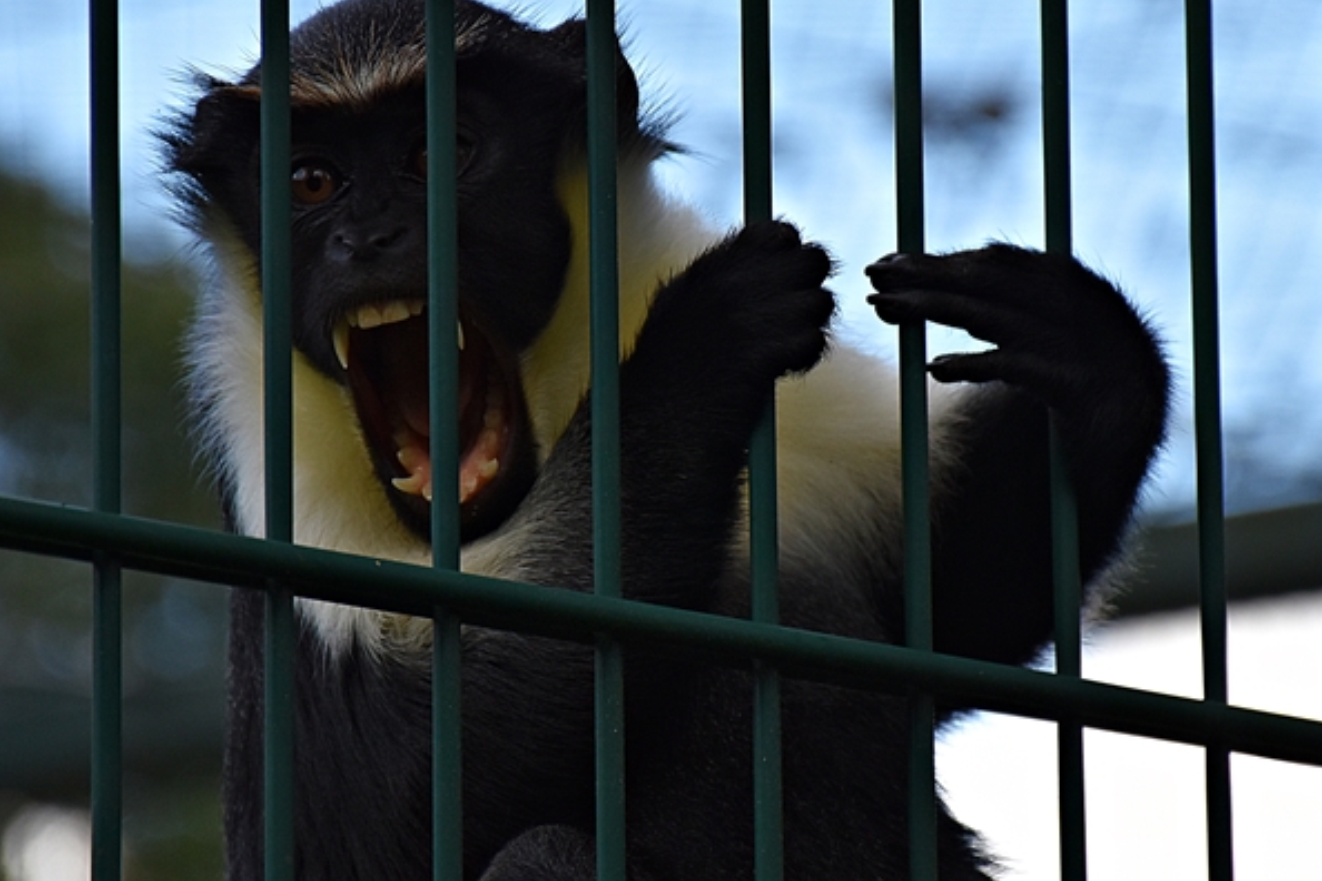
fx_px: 13292
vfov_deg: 3.8
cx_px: 674
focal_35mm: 362
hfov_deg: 5.7
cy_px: 377
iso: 640
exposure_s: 1/1000
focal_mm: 140
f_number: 5.6
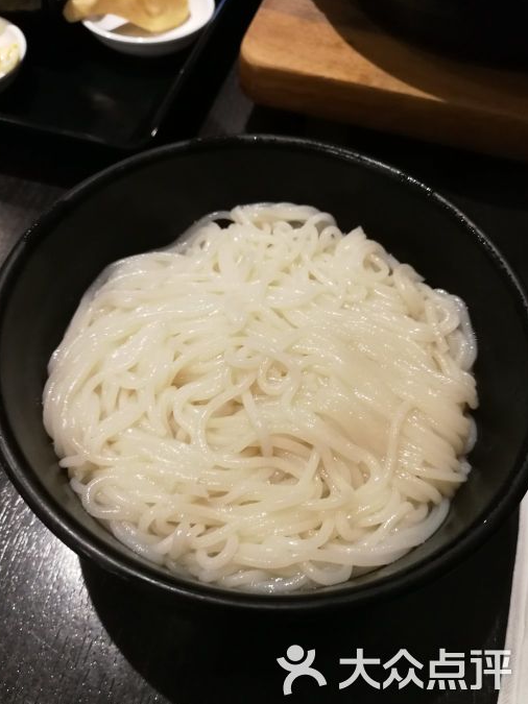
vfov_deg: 63.4
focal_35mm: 28
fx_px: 570
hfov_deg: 49.7
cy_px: 359
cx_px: 265
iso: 320
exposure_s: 1/30
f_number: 1.8
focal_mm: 3.95
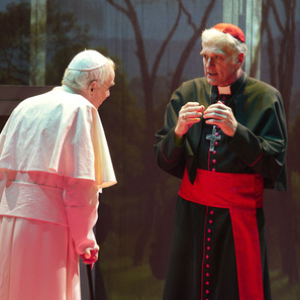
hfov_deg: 9.4
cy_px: 151
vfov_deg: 9.4
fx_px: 1834
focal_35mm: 187
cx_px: 166
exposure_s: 1/200
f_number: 5
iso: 1600
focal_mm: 145
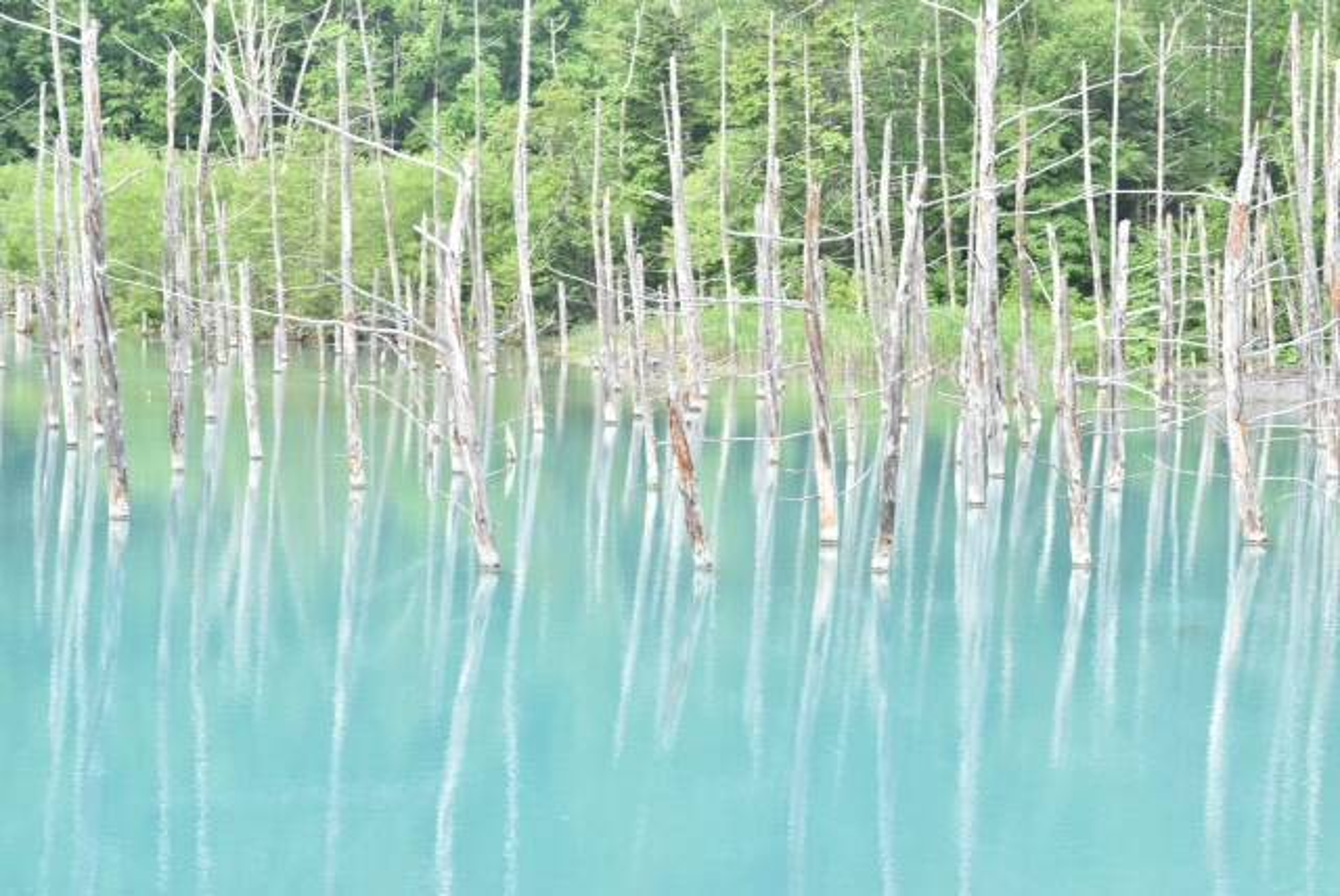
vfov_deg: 16.6
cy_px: 448
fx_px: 3074
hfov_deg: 24.6
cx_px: 670
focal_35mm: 82
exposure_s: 1/60
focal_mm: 55
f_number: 5.6
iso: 100
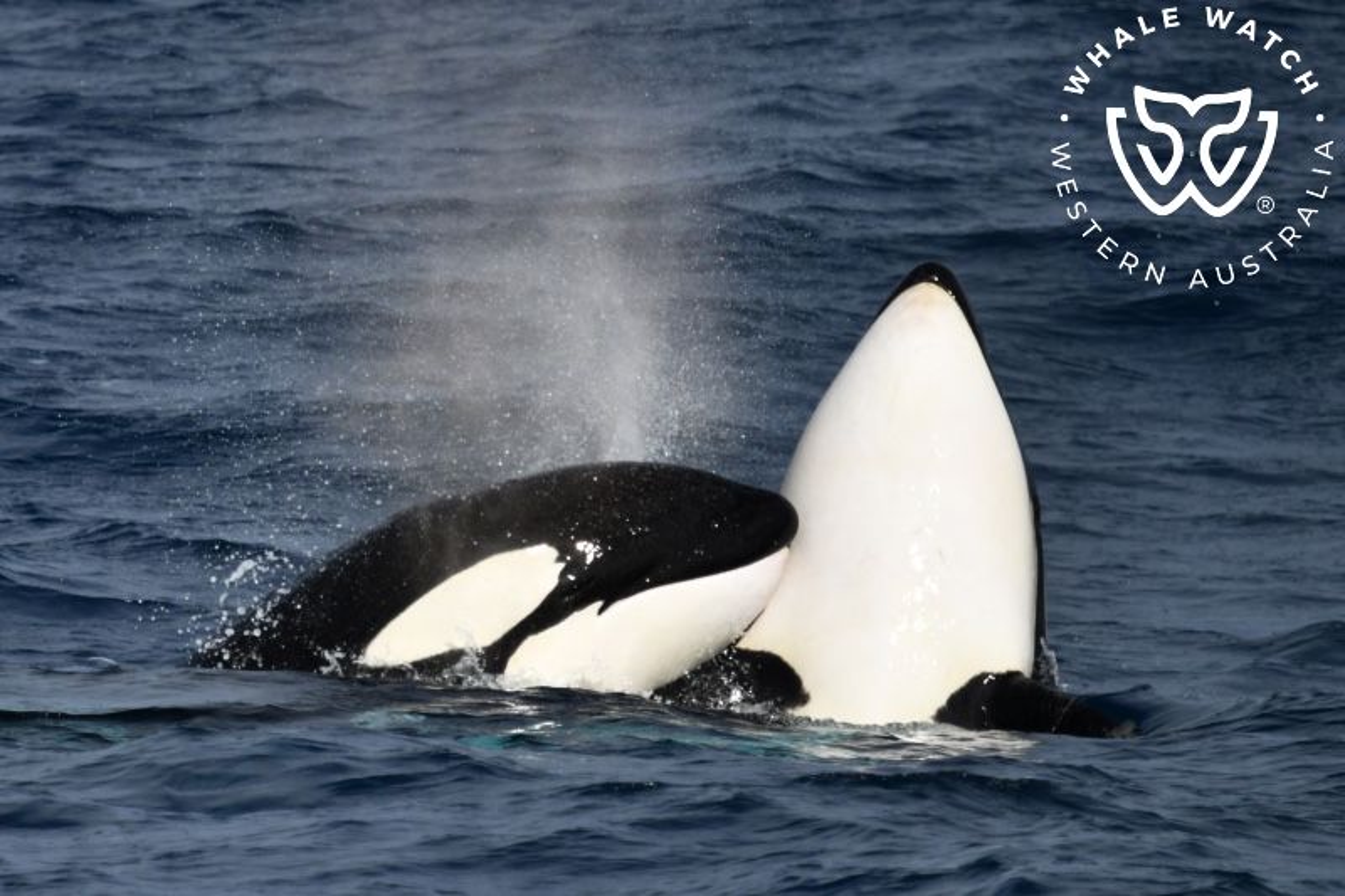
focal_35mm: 500
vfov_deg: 2.7
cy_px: 448
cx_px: 672
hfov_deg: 4.1
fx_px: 18676
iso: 720
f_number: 6.3
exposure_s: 1/8000
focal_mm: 500
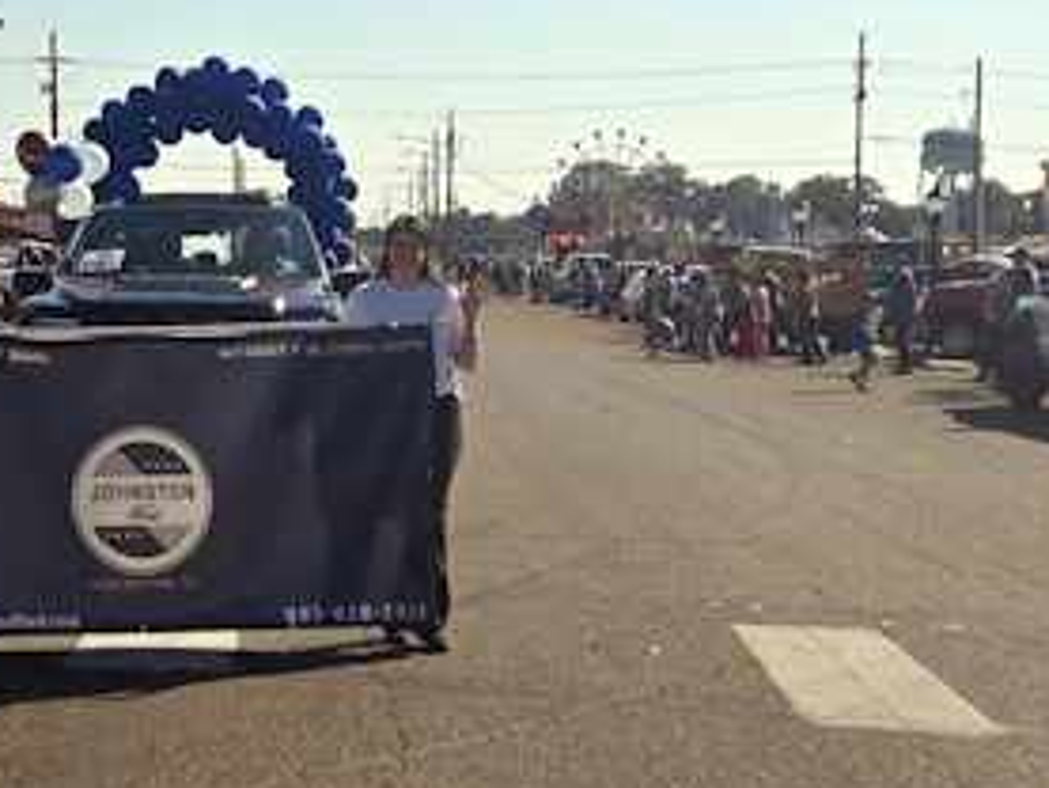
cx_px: 261
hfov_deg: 23.3
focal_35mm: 83
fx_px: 2516
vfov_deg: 17.8
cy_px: 318
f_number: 1.8
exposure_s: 1/3336
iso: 25
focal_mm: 5.4
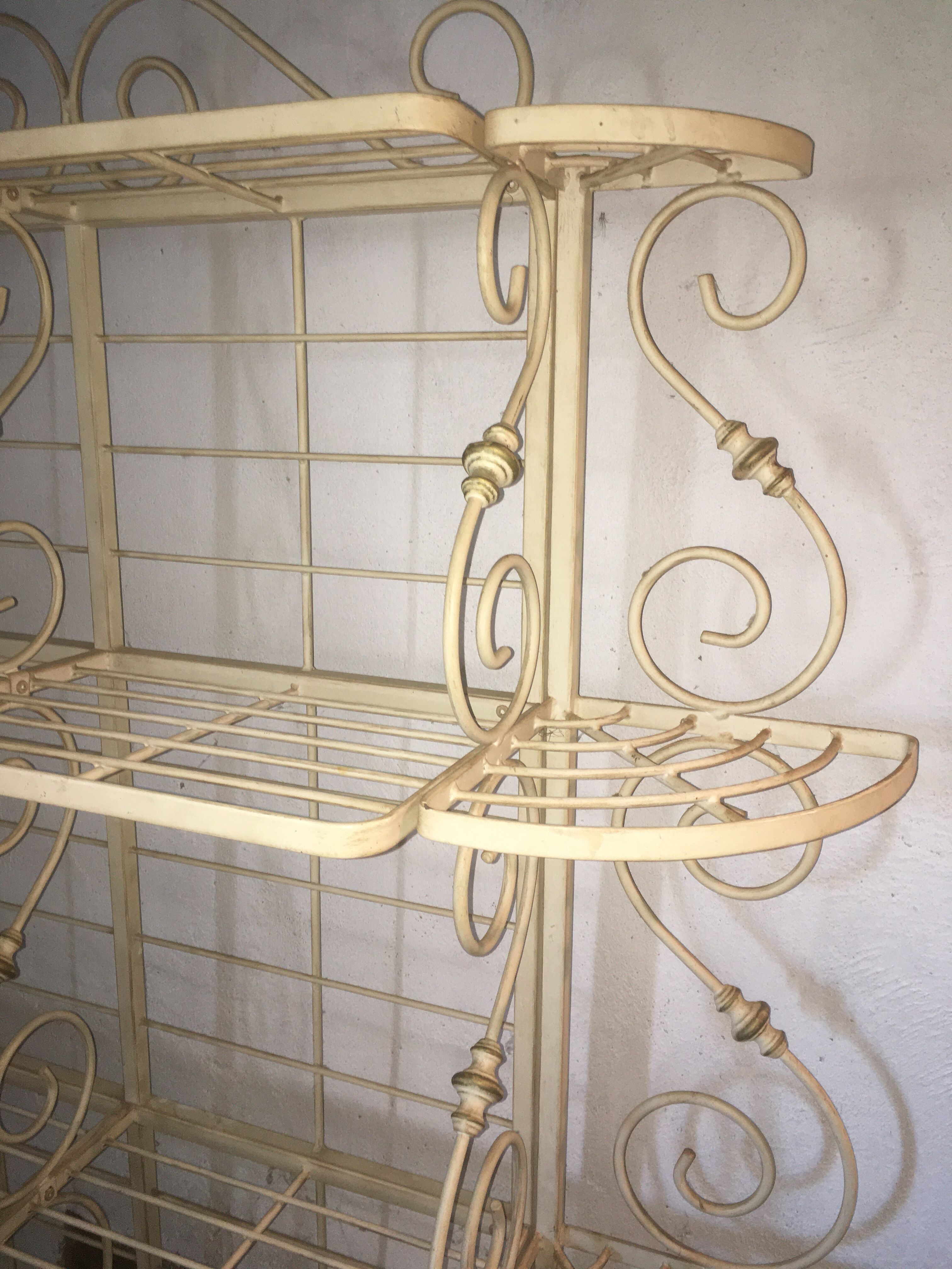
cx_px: 476
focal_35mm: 29
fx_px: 1063
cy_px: 634
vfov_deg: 61.7
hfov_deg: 48.2
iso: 64
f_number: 2.2
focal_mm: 4.15
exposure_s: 1/25
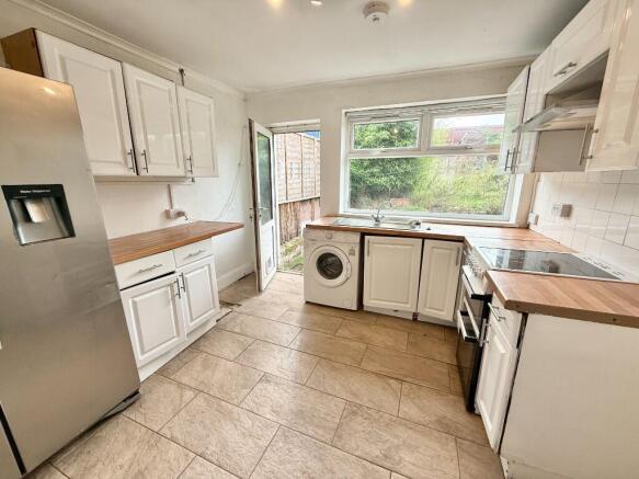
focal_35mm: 14
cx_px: 320
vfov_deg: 85.7
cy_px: 240
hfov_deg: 102.1
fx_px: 258
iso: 64
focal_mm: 2.22
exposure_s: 1/99
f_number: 2.2
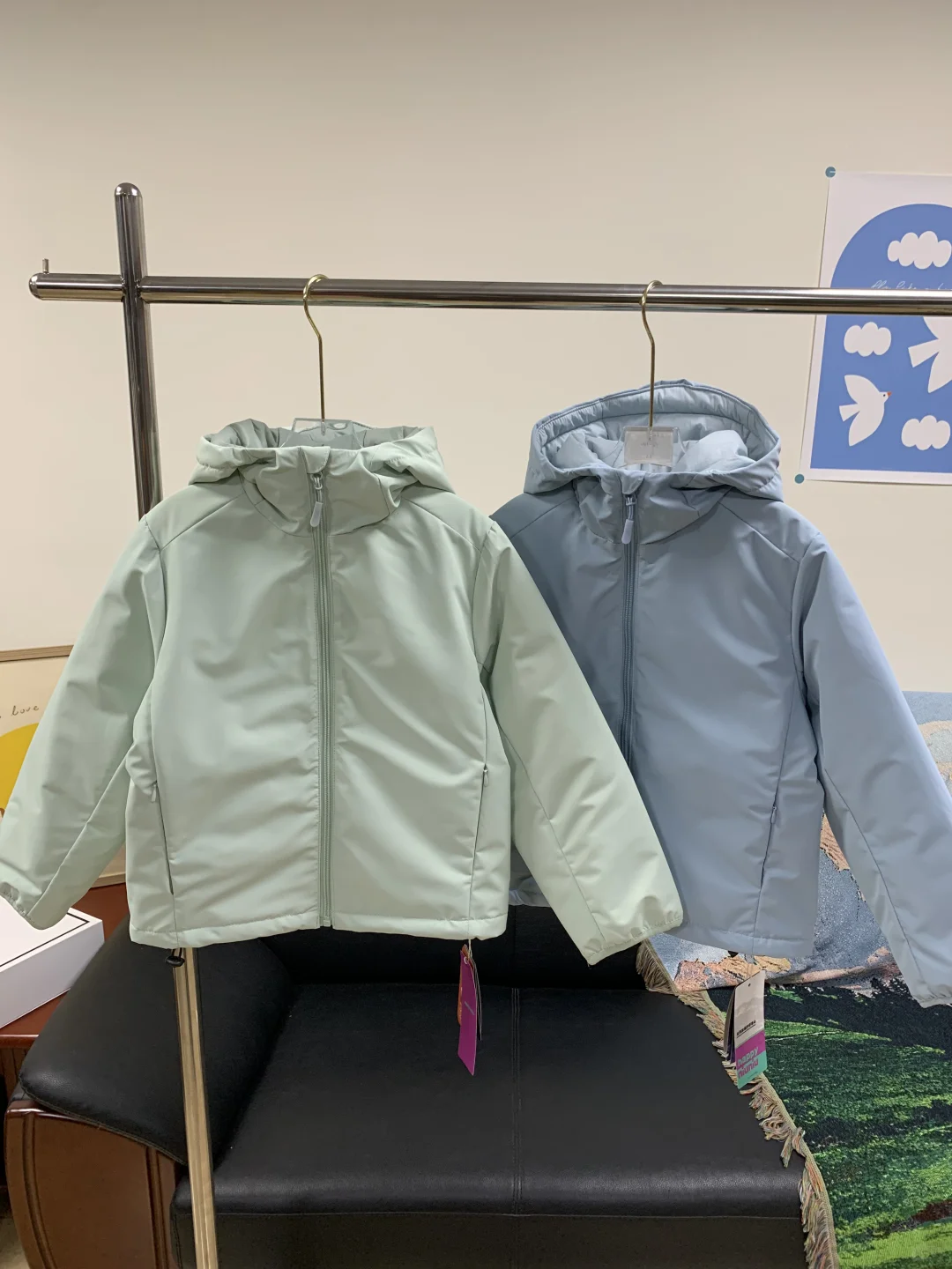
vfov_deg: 67.3
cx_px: 476
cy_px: 634
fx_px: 953
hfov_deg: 53.1
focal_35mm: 26
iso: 100
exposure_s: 1/112
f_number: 1.8
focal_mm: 4.25
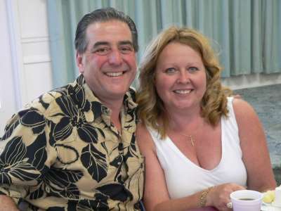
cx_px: 140
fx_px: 633
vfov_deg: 18.9
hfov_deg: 25.0
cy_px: 106
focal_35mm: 78
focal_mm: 13.1
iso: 200
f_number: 2.8
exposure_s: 1/25
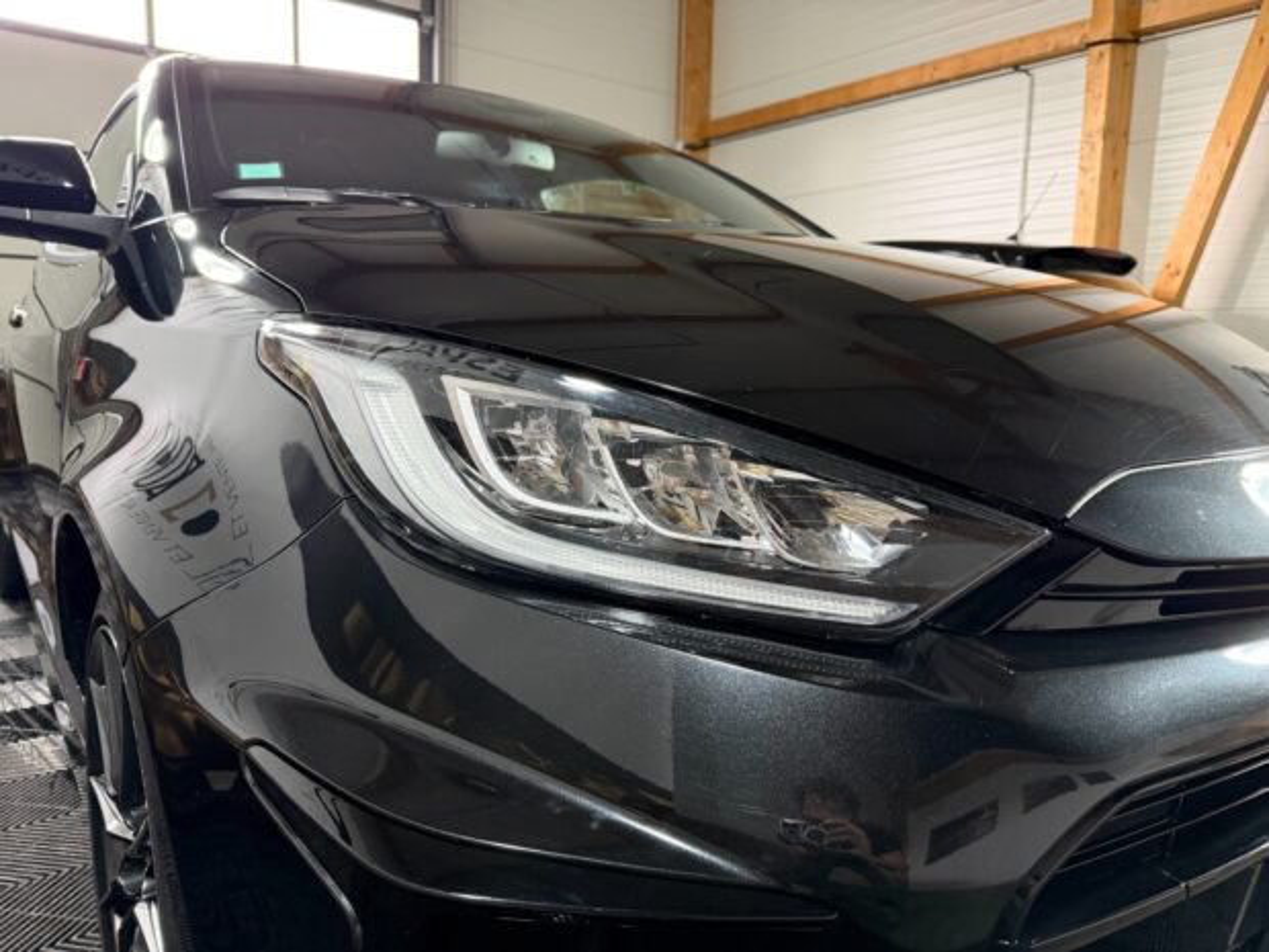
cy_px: 476
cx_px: 634
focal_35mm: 24
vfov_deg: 56.8
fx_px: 880
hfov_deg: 71.6
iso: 640
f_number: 1.78
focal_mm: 6.76
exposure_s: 1/50
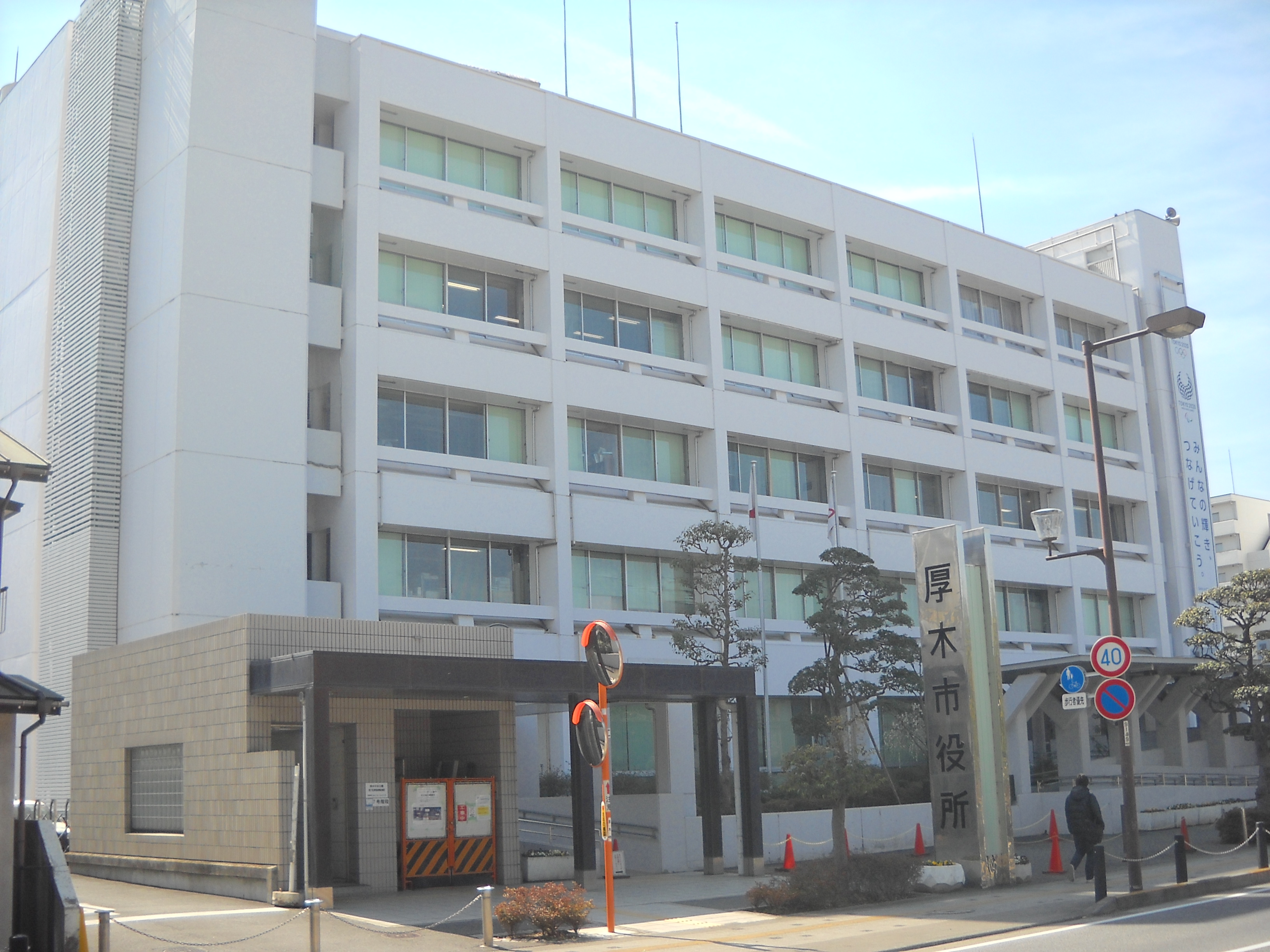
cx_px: 635
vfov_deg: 35.1
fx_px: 1504
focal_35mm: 41
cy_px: 476
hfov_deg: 45.8
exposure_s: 1/148
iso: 64
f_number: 5.5
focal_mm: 6.72
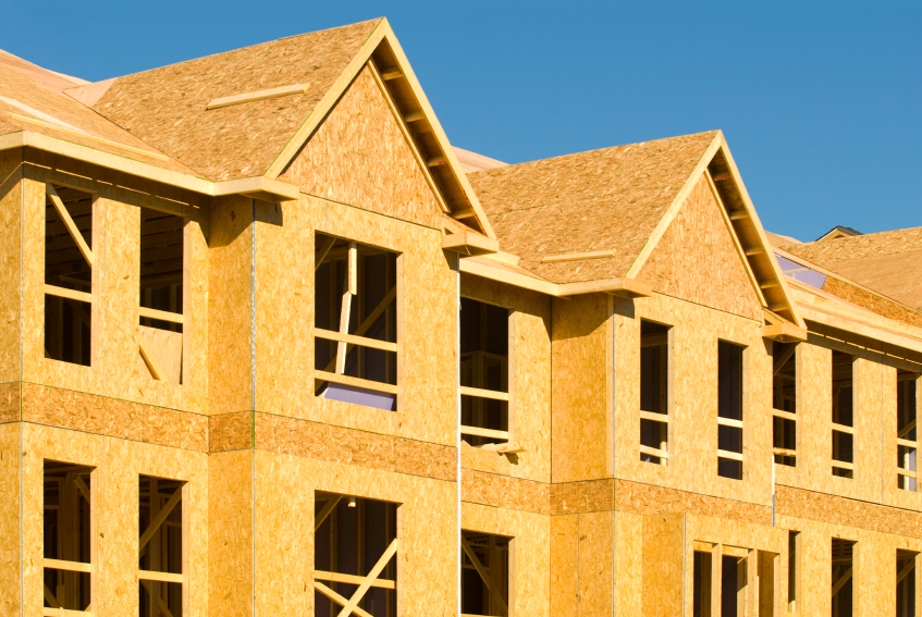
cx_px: 461
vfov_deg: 11.5
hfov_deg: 17.0
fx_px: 3077
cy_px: 308
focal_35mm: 120
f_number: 5.6
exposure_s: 1/500
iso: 100
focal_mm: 80
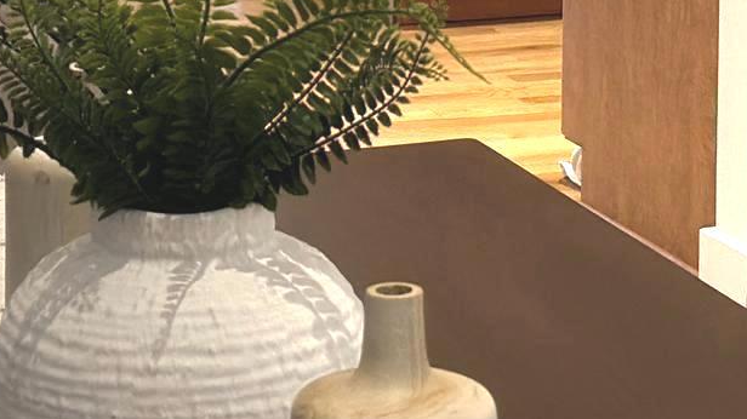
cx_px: 447
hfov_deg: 12.4
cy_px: -378
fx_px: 3445
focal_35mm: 174
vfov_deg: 6.8
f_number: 1.78
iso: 125
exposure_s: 1/60
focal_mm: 6.86
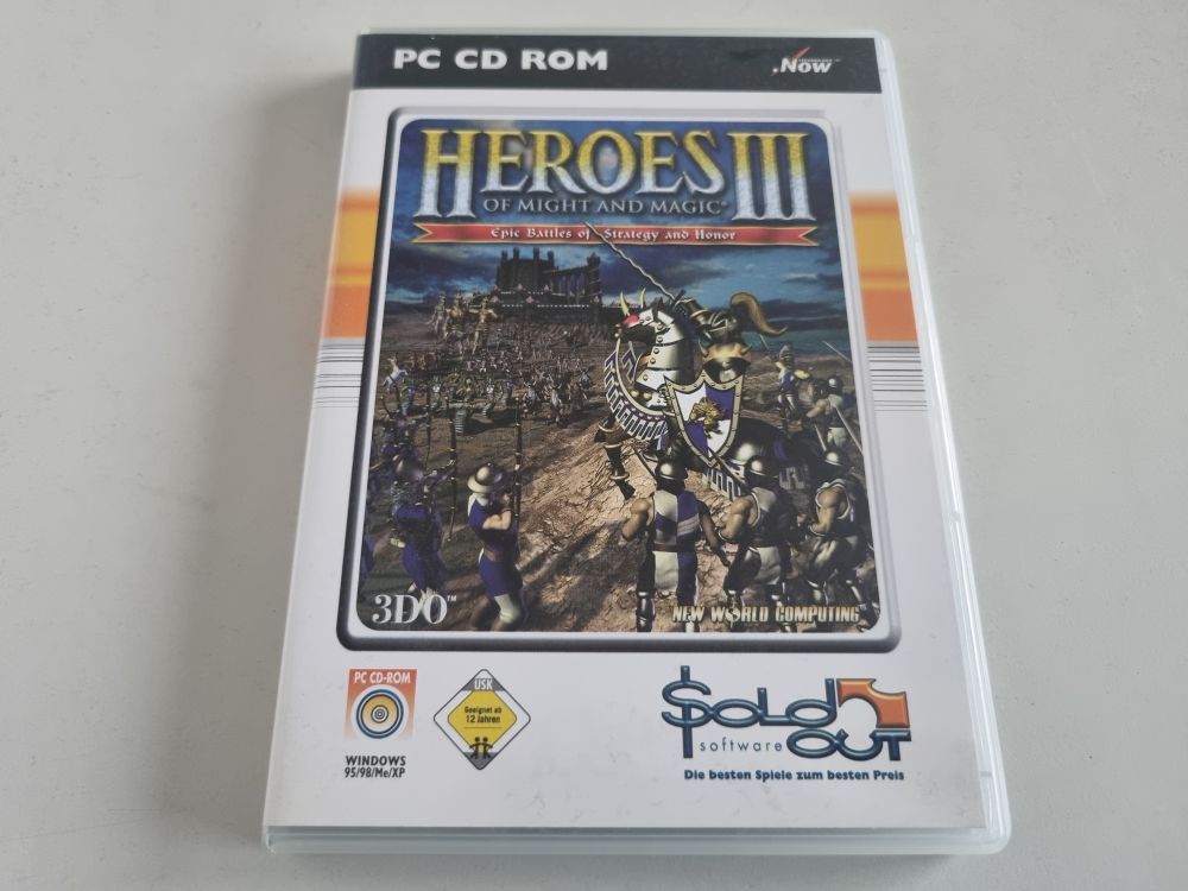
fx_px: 892
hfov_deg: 67.3
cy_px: 446
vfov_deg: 53.1
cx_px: 594
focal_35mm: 26
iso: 320
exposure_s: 1/50
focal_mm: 5.4
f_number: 1.8
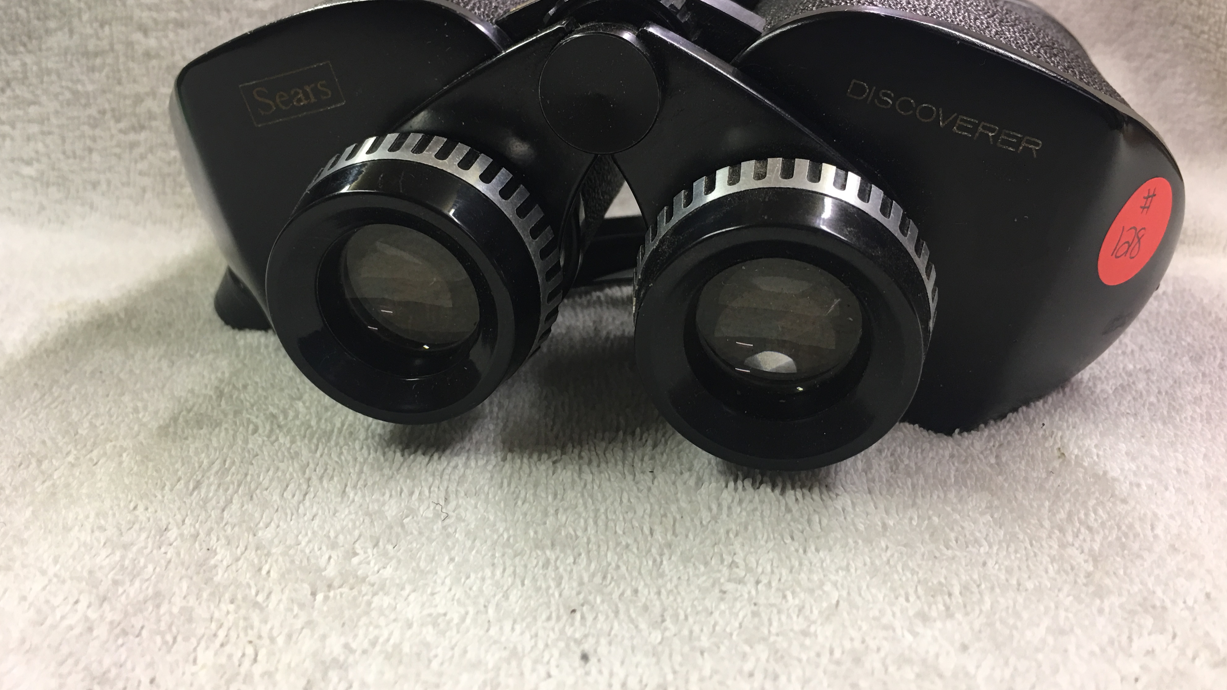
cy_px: 296
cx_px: 612
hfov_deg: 61.0
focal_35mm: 32
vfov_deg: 36.6
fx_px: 1041
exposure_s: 1/15
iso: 32
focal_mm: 4.15
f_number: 2.2
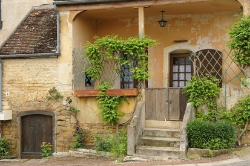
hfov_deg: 35.7
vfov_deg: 24.2
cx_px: 127
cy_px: 84
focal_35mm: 56
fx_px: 389
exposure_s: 1/100
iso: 200
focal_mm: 55
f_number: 6.3
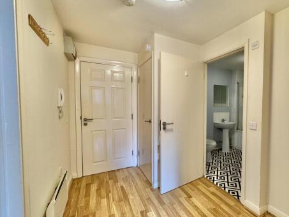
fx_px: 150
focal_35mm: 18
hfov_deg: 85.7
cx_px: 184
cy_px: 111
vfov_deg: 71.6
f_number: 2.2
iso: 160
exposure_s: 1/50
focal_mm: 2.22
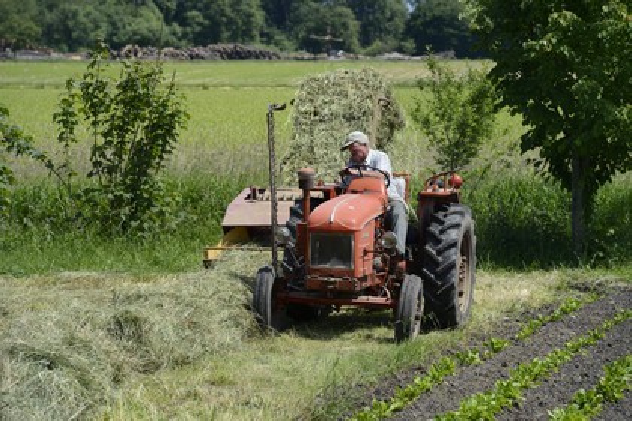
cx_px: 316
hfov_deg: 10.3
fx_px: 3511
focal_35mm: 200
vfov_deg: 6.9
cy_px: 210
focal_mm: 200
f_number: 9
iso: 200
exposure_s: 1/320
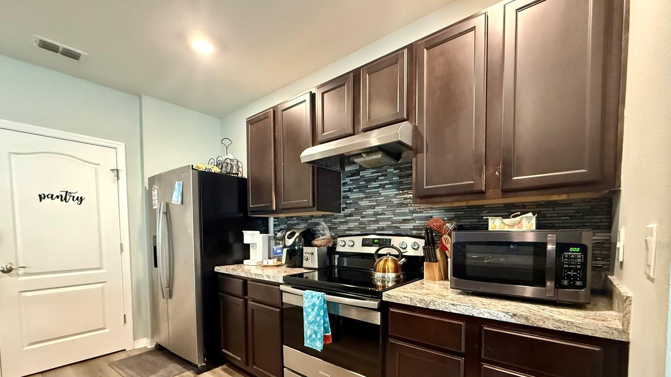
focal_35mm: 16
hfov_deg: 99.3
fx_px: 285
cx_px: 346
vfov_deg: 65.7
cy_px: 245
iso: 1250
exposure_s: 1/60
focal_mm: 2.22
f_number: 2.2
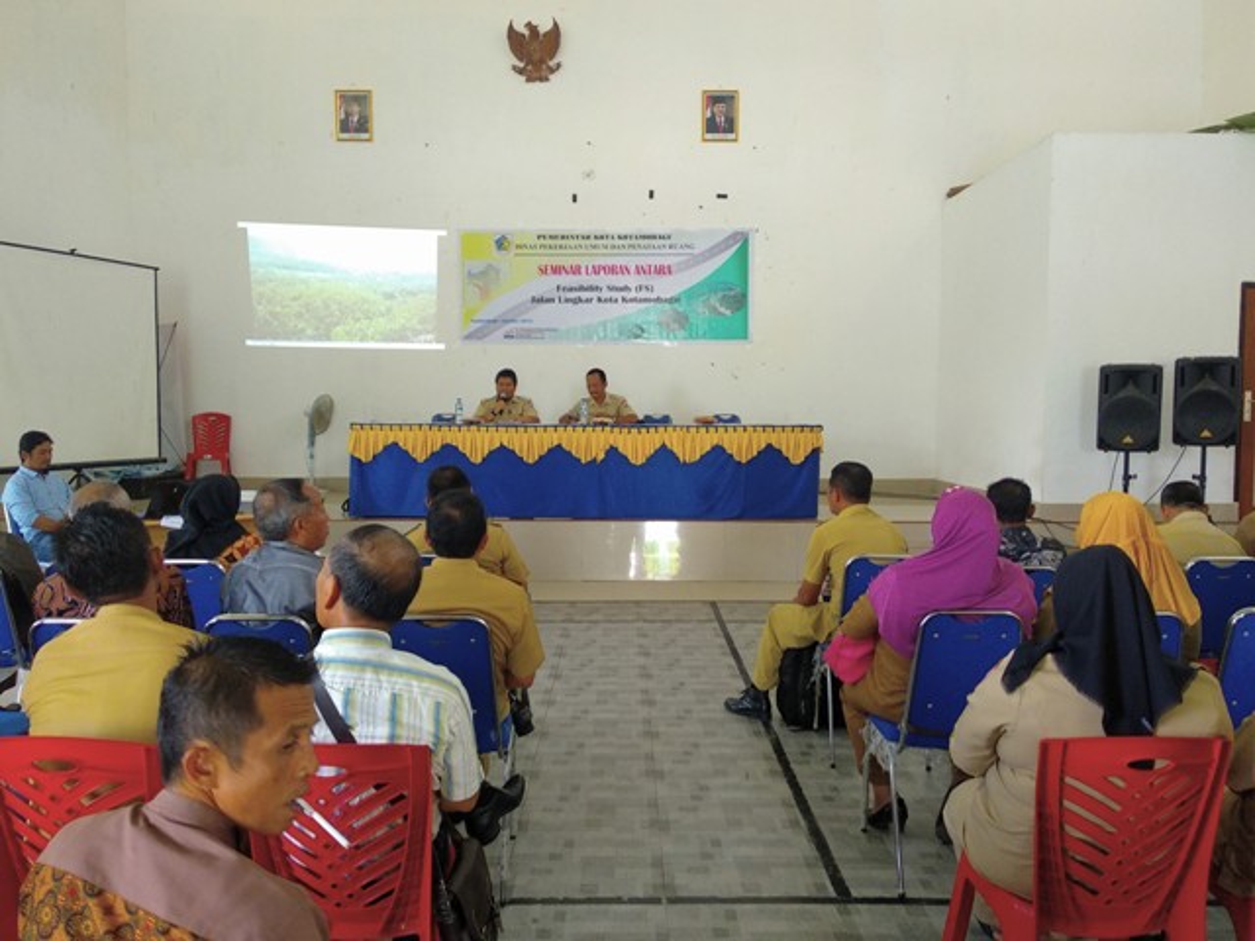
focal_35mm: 26
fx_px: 943
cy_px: 470
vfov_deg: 53.1
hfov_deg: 67.3
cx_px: 628
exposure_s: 1/33
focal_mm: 3.81
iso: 400
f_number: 2.2
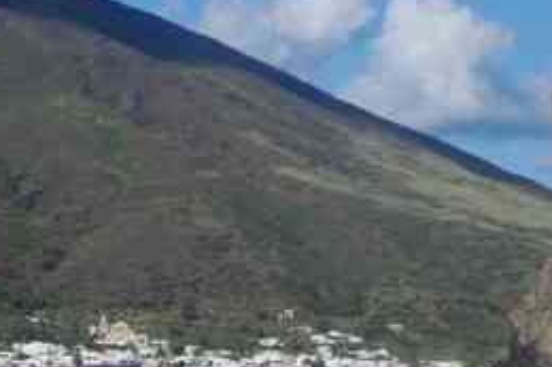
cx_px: 50
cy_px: -53
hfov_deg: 10.1
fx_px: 3094
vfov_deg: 6.8
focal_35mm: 202
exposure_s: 1/160
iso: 200
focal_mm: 35
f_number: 11
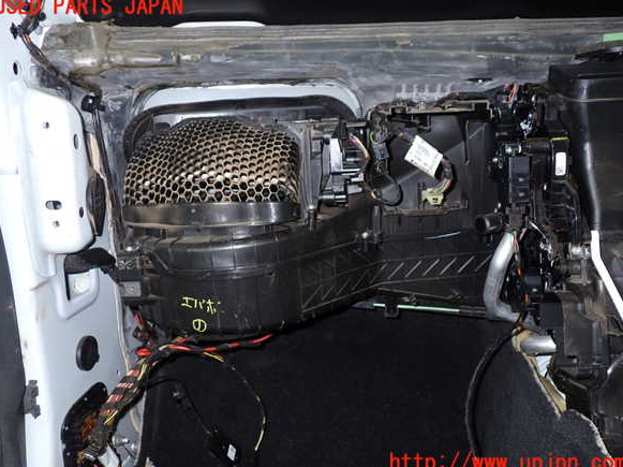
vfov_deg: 45.4
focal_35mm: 31
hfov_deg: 58.4
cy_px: 235
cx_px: 310
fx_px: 558
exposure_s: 1/30
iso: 200
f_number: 2.3
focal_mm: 5.4
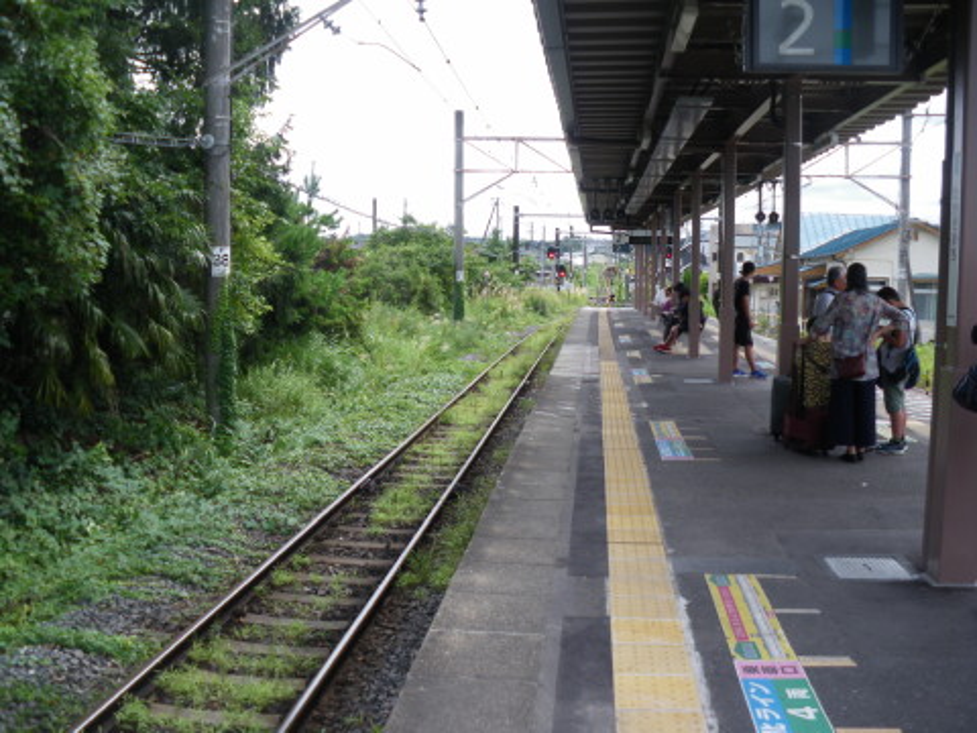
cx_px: 488
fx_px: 1016
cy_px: 366
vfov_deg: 39.7
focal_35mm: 36
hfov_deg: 51.4
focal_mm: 6.3
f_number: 3.5
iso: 64
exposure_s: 1/200
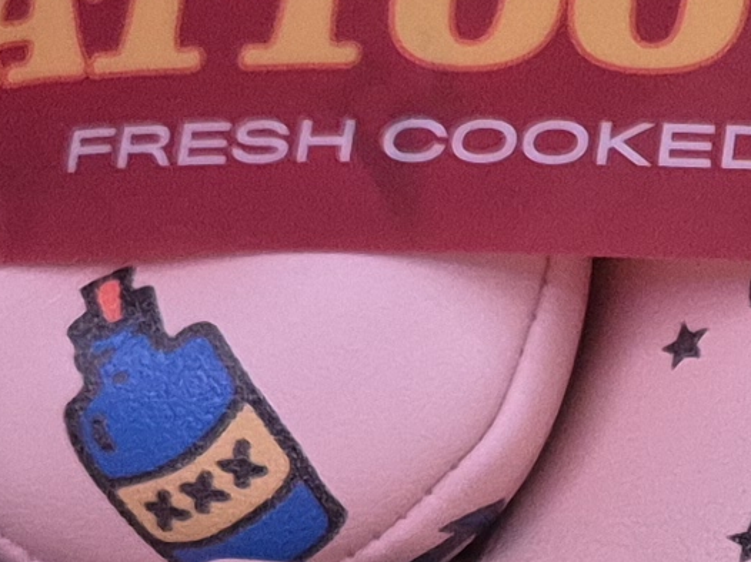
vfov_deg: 8.4
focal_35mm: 175
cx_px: 1419
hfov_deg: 10.5
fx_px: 3795
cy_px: 750
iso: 800
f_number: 1.8
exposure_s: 1/120
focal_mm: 5.4
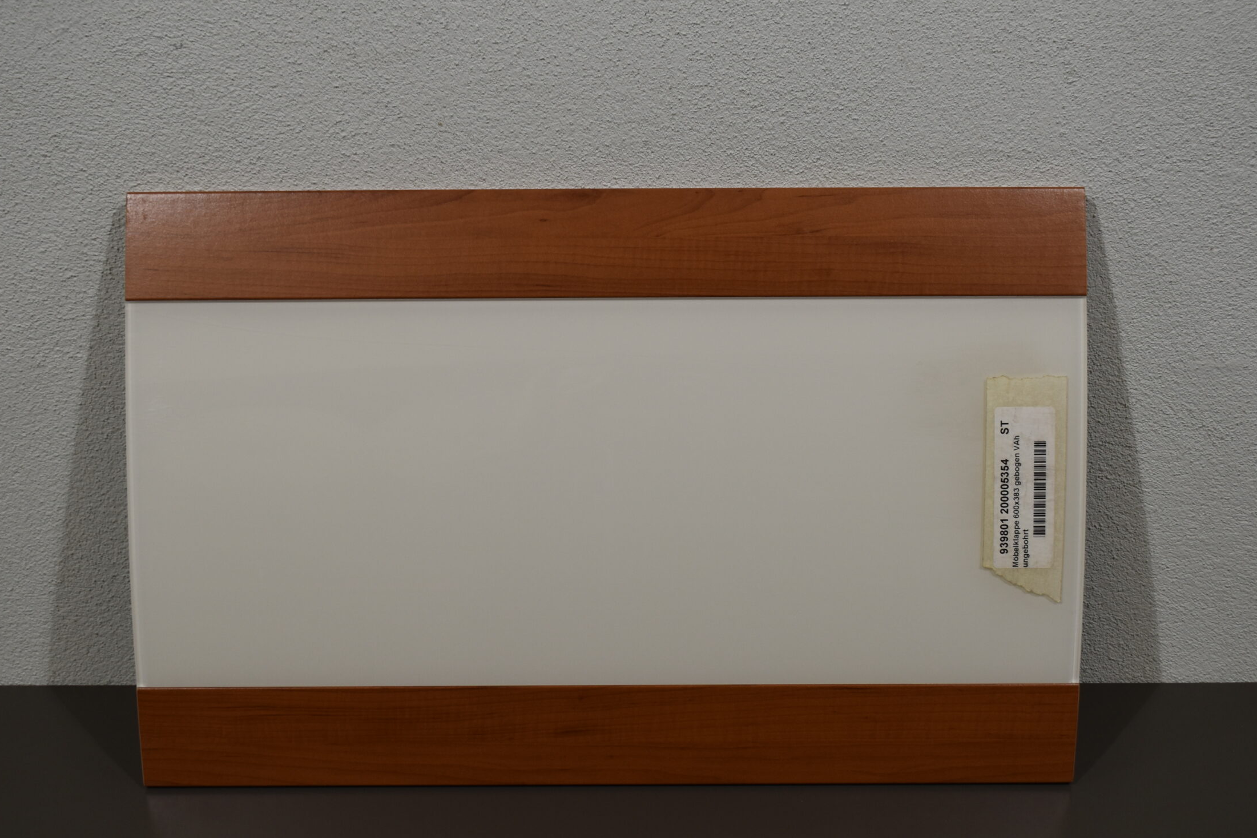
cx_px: 623
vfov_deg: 26.7
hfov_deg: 39.2
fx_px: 1766
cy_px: 454
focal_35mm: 51
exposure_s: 1/125
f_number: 5.6
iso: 250
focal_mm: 29
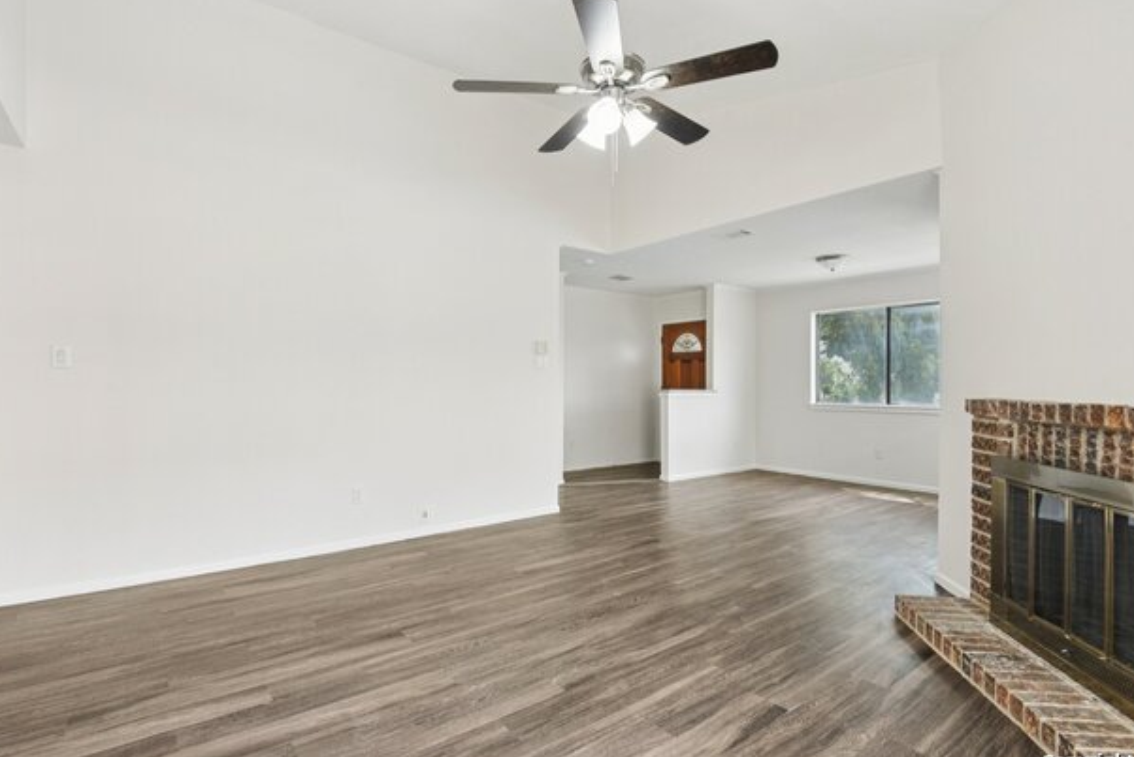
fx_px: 536
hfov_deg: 93.2
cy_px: 393
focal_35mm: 17
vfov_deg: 70.5
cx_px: 590
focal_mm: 16
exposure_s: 1/15
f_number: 8
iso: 1250
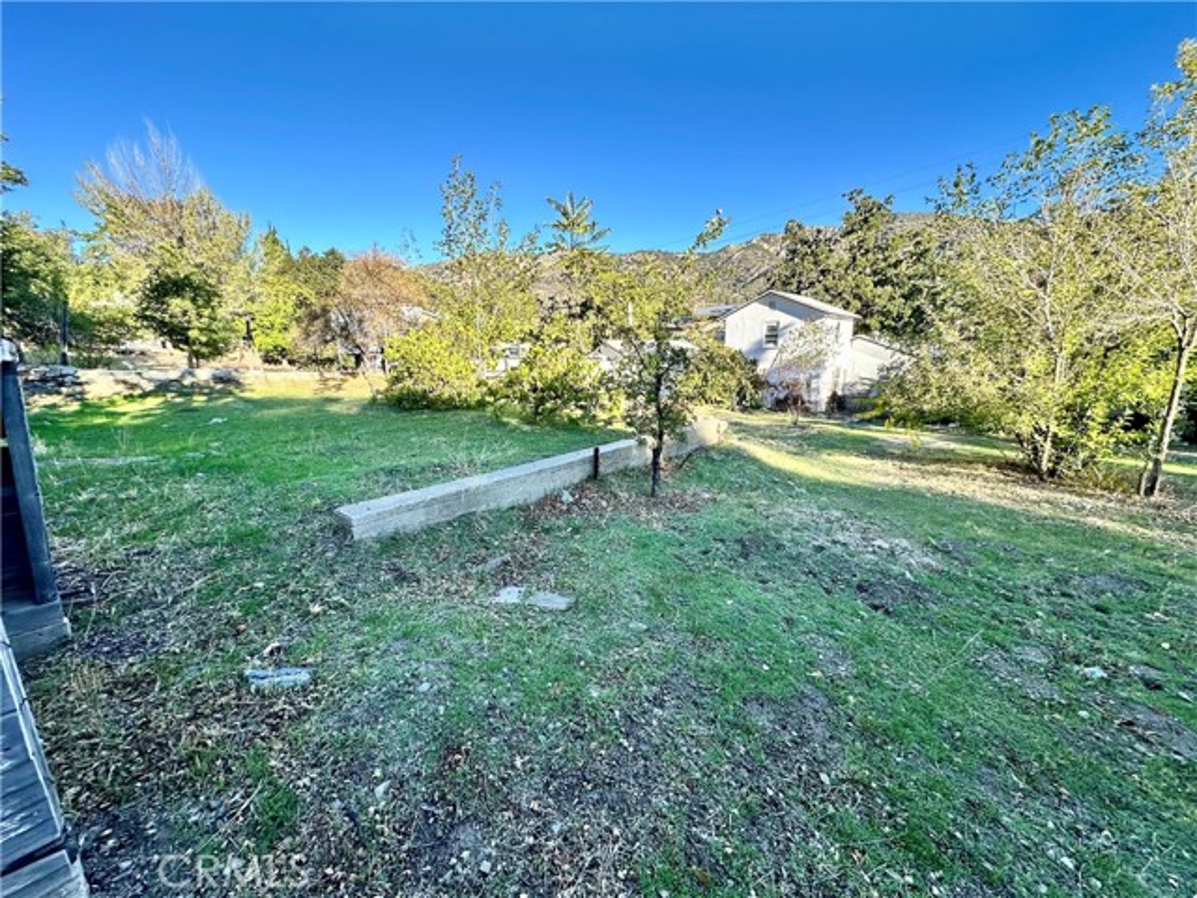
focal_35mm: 14
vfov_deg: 85.7
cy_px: 449
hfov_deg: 102.1
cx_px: 598
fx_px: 484
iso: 40
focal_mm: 2.22
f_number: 2.2
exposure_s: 1/496
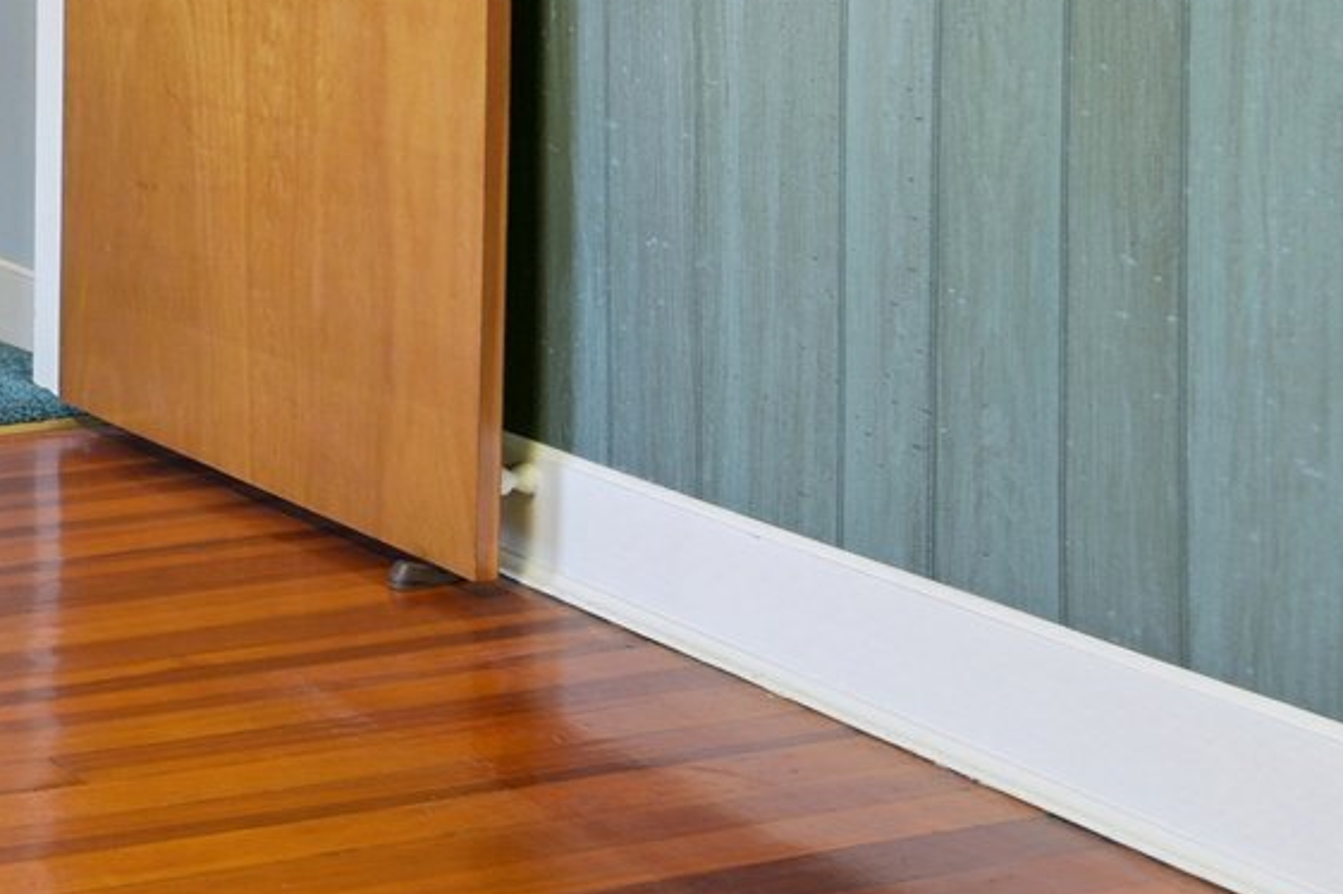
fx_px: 2311
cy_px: -240
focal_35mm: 62
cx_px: -712
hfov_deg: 24.5
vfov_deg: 20.2
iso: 400
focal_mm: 17
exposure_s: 1/2.5
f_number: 11
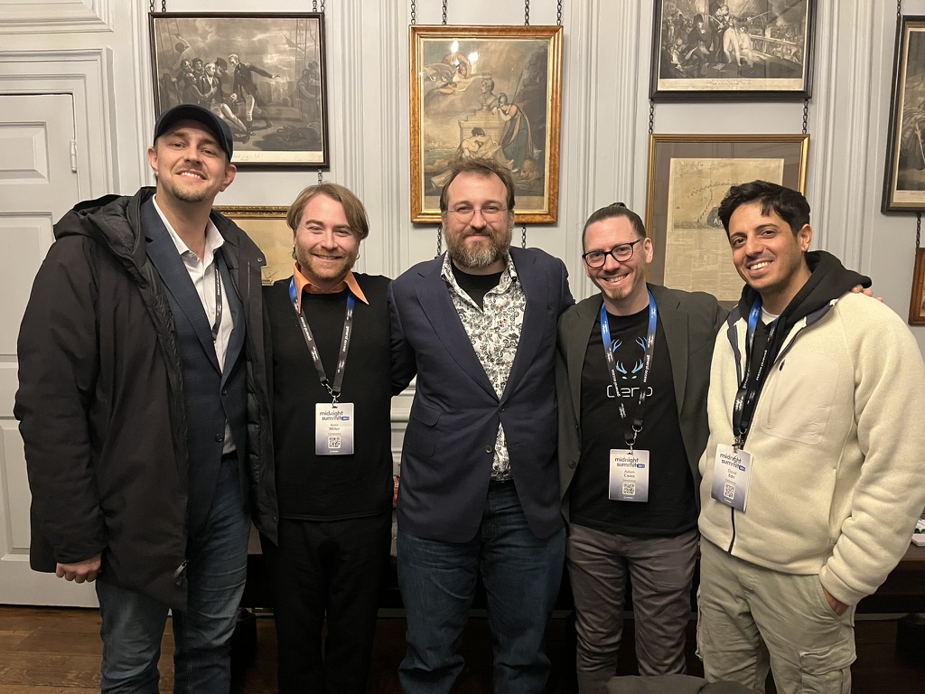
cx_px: 462
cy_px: 347
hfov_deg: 67.3
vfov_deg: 53.1
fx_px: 695
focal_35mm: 26
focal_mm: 5.1
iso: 500
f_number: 1.6
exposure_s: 1/50
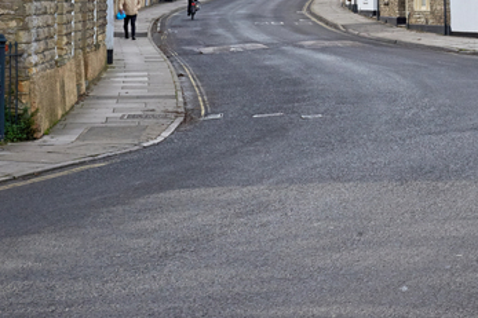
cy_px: -57
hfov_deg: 22.6
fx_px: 1115
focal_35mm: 84
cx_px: 543
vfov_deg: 15.7
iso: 2000
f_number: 16
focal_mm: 35
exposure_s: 1/200
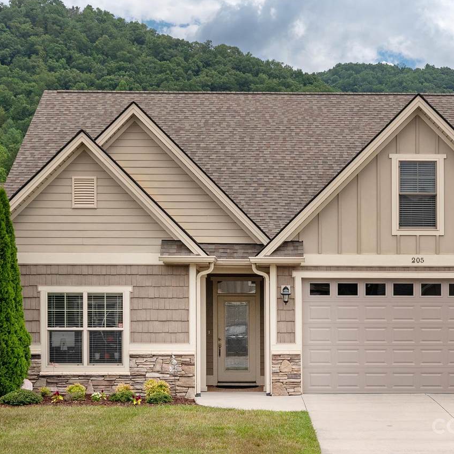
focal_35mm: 45
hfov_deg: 37.4
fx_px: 668
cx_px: 279
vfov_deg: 37.6
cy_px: 226
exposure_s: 1/1000
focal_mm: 35
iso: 250
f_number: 8
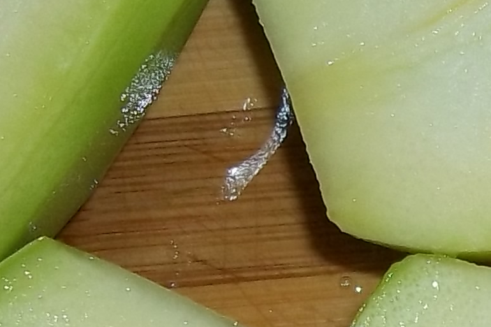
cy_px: 491
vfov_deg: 7.8
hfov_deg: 11.5
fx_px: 2359
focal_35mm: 173
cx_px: 682
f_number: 2.9
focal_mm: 5.7
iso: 80
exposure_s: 1/30
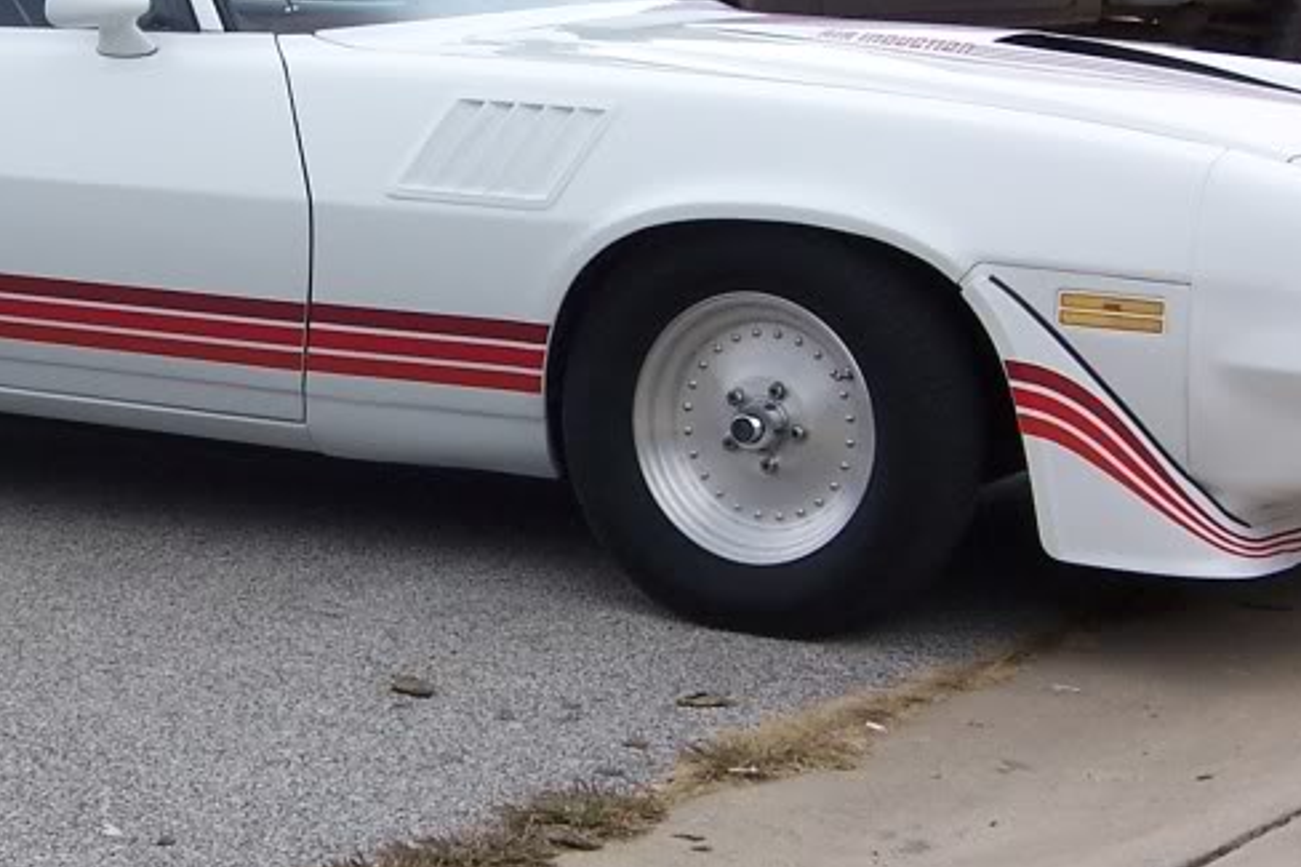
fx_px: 3865
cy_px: 397
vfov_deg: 12.8
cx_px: 291
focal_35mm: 107
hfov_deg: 18.9
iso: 80
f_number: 4
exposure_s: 1/180
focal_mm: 8.2
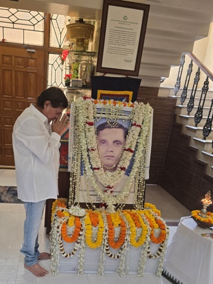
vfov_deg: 73.9
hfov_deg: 58.9
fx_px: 189
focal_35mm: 23
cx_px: 106
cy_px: 142
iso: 160
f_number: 1.7
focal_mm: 6.3
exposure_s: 1/101
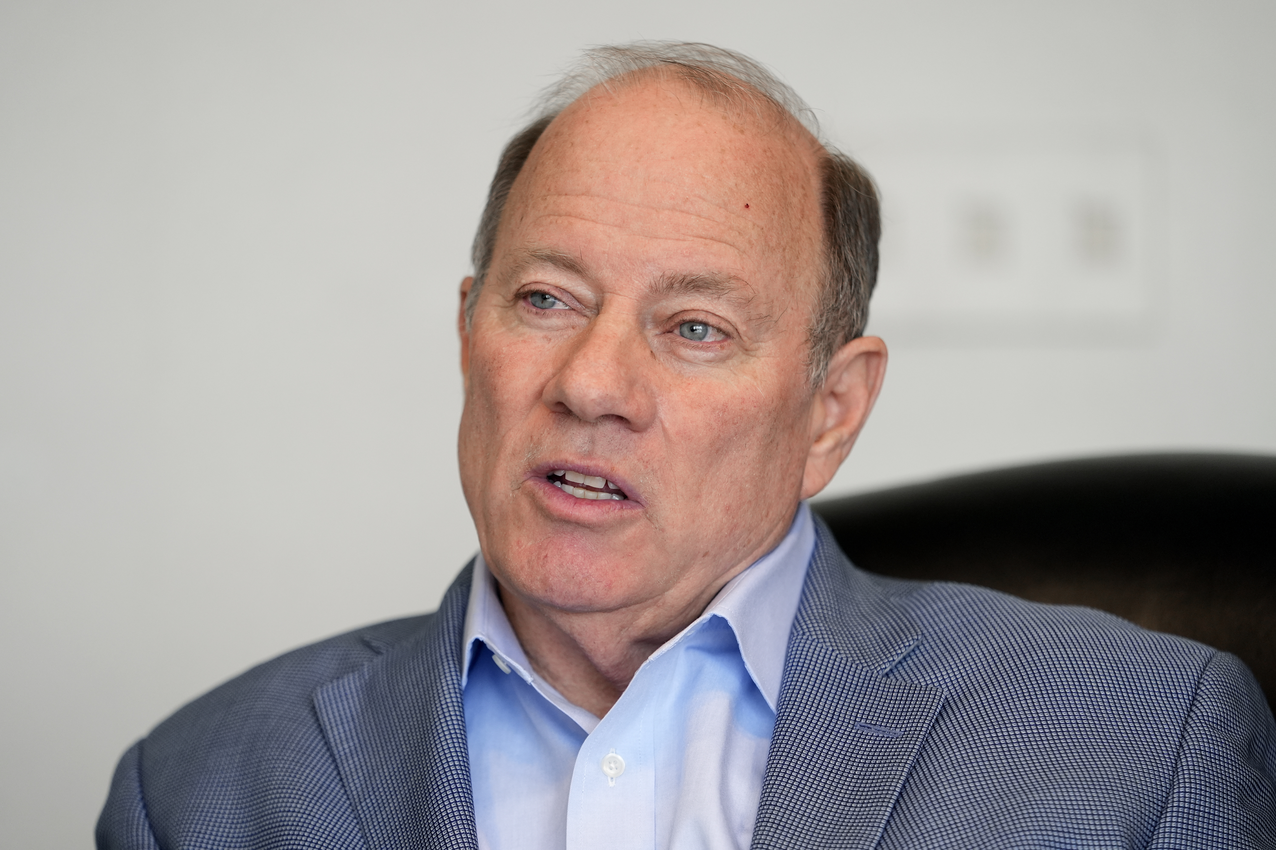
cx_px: 638
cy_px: 425
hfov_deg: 10.3
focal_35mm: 200
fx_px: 7088
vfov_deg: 6.9
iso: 1600
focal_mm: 200
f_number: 3.2
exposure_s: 1/400
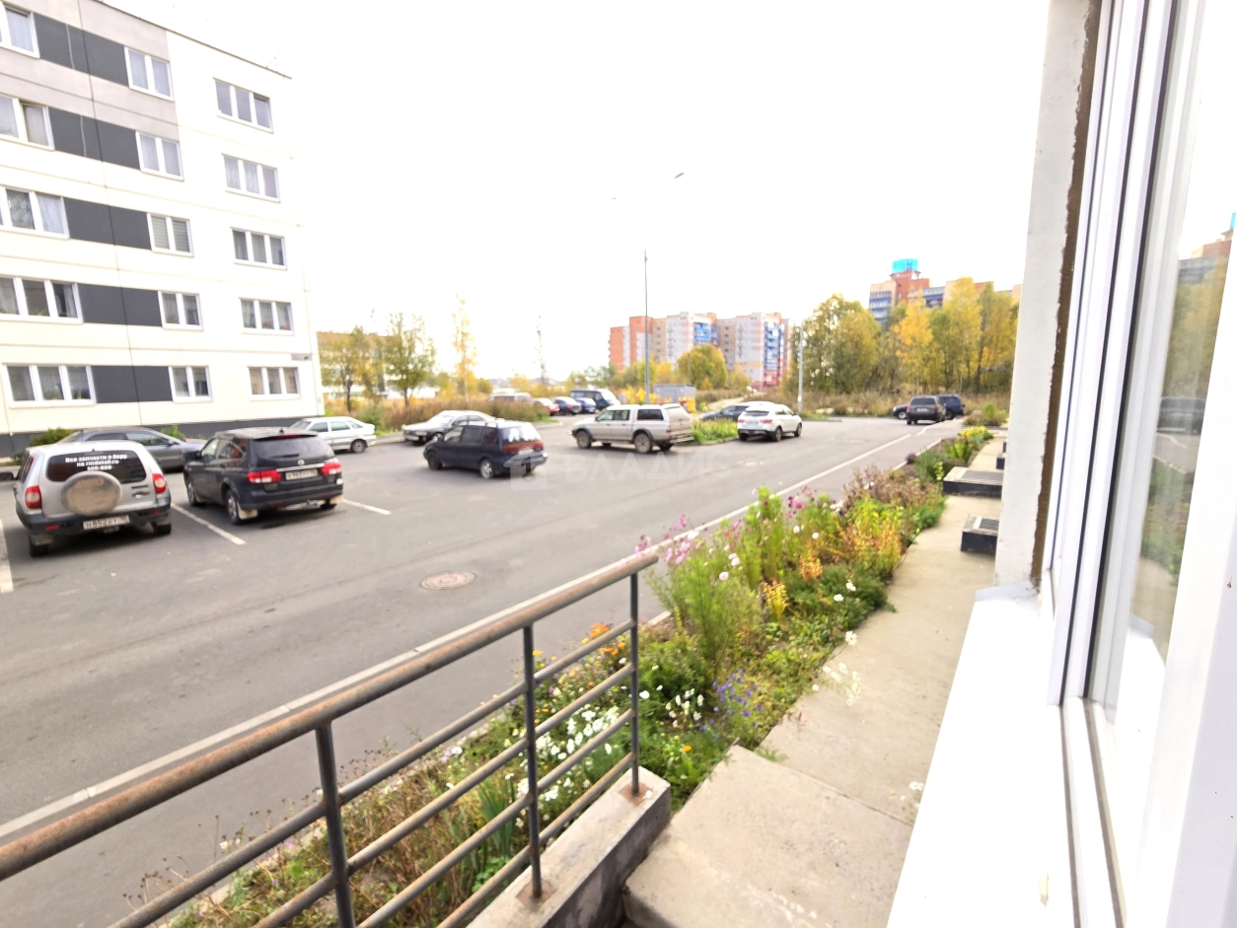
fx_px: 465
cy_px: 464
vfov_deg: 89.9
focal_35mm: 13
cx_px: 618
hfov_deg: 106.2
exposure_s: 1/272
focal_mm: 2.2
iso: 50
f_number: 2.2
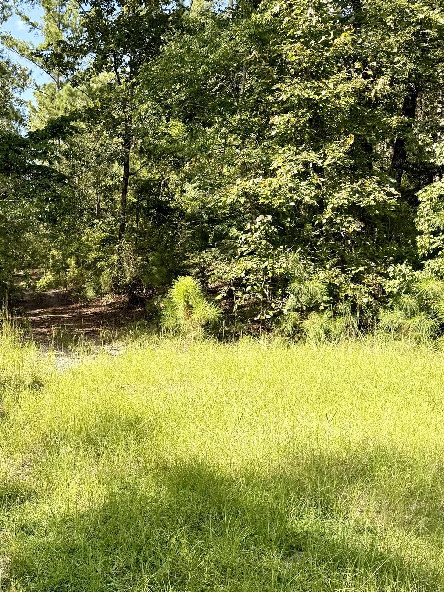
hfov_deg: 33.9
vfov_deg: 45.1
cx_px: 78
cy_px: 392
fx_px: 701
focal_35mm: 41
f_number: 1.78
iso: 80
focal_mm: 6.76
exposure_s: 1/920
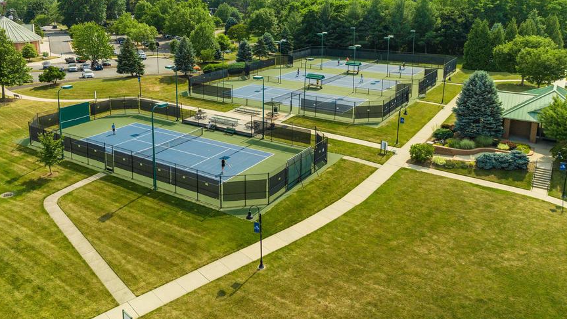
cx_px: 243
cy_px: 86
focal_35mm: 31
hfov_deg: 62.3
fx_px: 466
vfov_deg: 37.0
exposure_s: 1/320
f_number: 4
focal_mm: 12.29
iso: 100
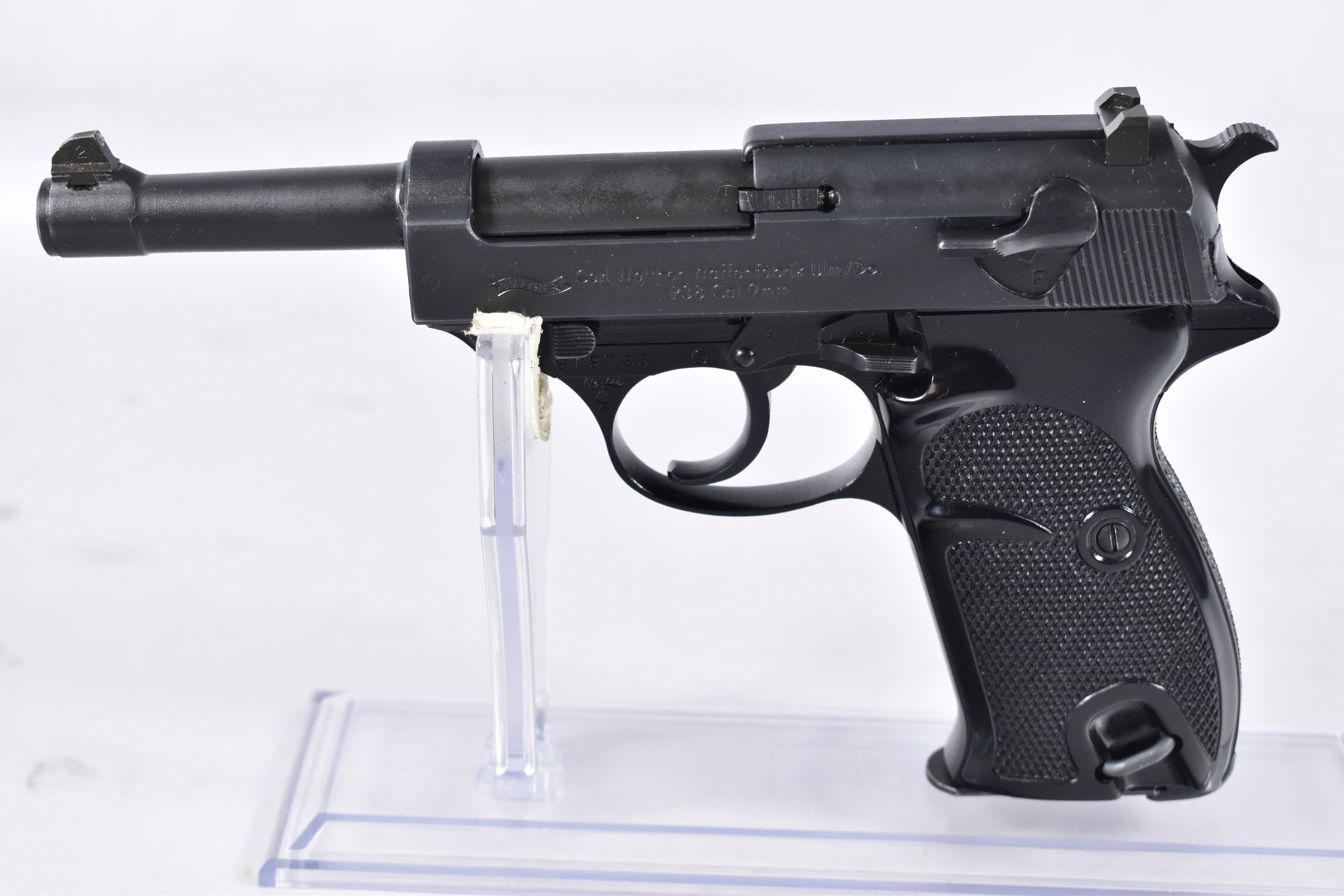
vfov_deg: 19.7
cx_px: 672
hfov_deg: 29.2
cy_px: 448
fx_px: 2576
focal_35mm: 69
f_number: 5.3
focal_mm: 46
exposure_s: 1/60
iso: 640
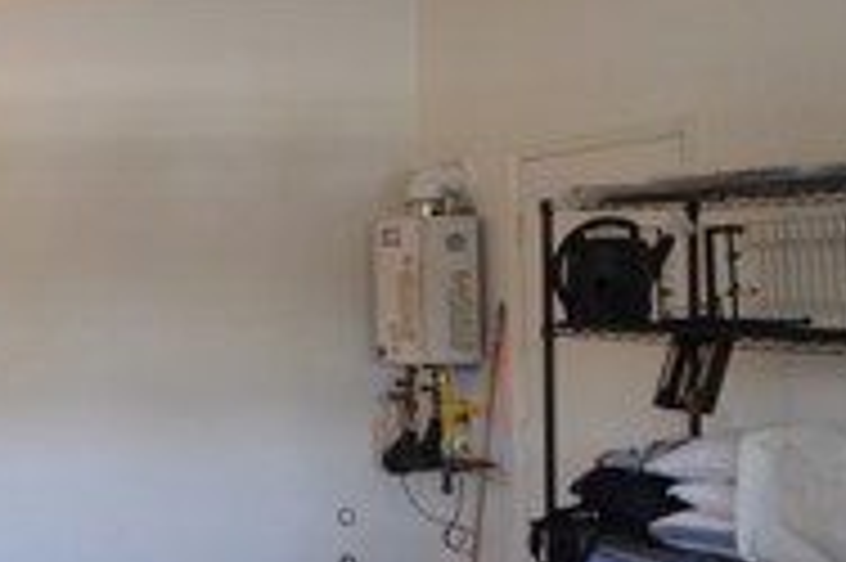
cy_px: 294
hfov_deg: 30.1
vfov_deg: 26.4
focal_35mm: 51
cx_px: -279
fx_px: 1197
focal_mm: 10
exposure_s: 1/60
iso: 720
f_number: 3.5
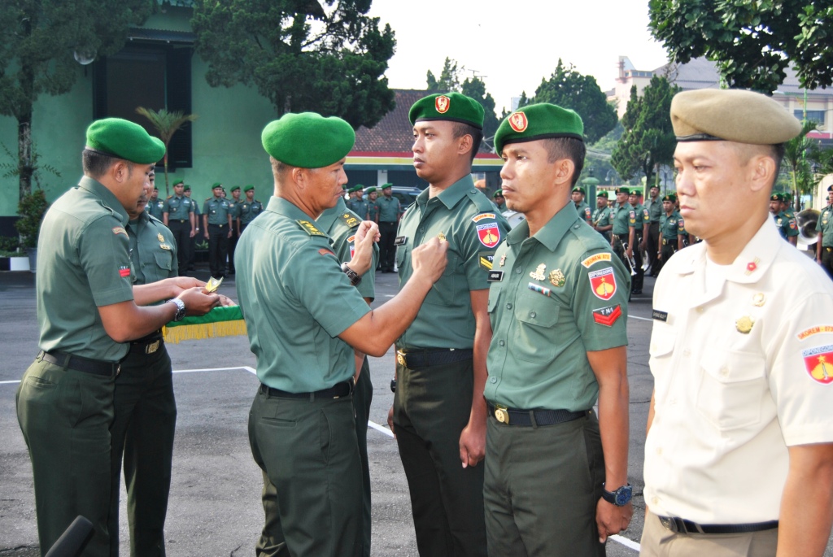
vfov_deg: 29.0
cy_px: 278
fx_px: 1077
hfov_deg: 42.3
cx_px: 416
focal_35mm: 46
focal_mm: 31
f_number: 4.2
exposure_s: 1/200
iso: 100
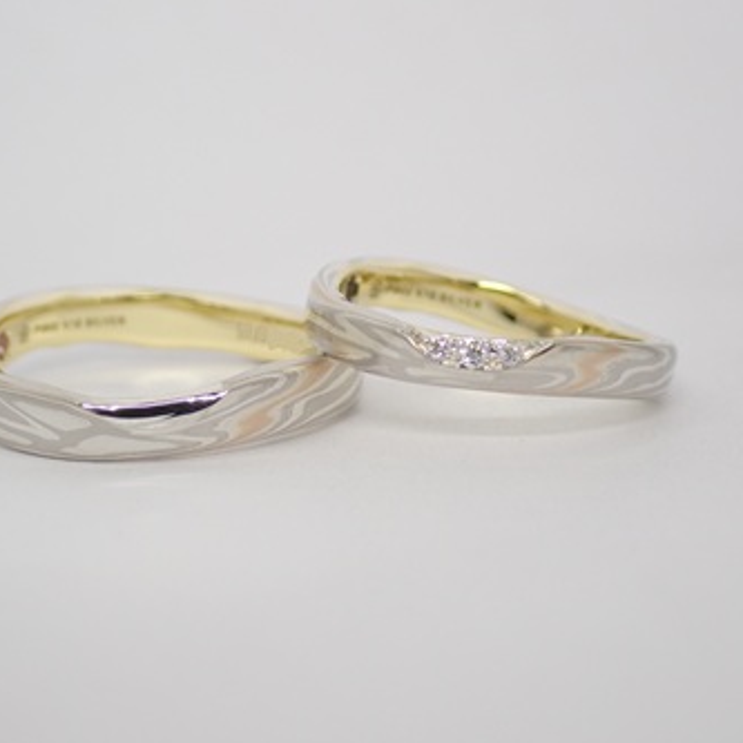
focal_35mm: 92
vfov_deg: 18.9
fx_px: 2234
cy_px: 372
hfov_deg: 18.9
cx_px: 299
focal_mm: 13.65
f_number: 4.1
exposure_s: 1/125
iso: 200
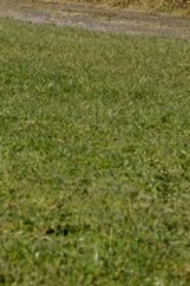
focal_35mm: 537
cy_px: -218
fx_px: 4258
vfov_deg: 3.8
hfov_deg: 2.6
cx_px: 261
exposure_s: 1/1600
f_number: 5.6
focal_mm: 92
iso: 200
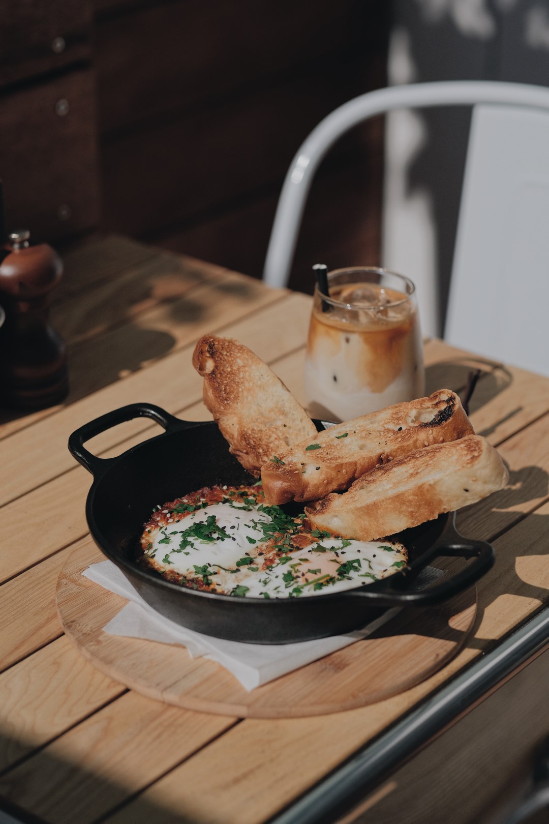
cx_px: 274
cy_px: 412
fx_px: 1921
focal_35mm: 84
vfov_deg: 24.2
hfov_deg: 16.3
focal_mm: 56
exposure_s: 1/26000
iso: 800
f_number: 2.8
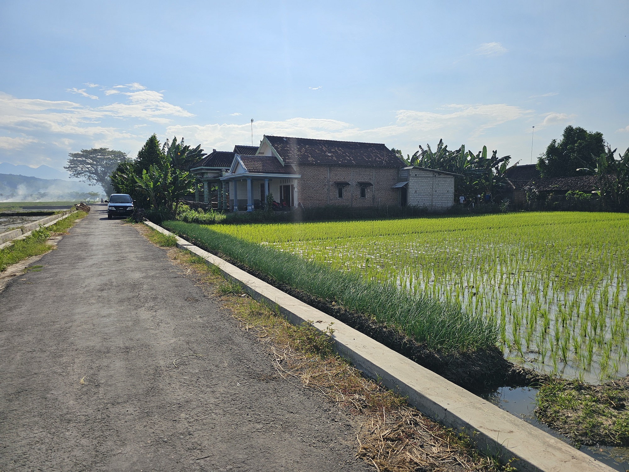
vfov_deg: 58.9
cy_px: 236
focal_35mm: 23
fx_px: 418
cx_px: 314
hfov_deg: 73.9
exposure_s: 1/1874
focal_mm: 6.3
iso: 10
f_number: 1.7
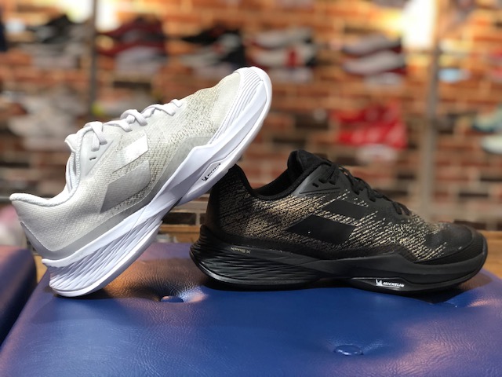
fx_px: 754
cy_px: 188
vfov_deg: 28.0
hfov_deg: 36.8
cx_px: 251
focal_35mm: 52
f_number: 2.4
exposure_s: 1/33
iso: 125
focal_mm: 6
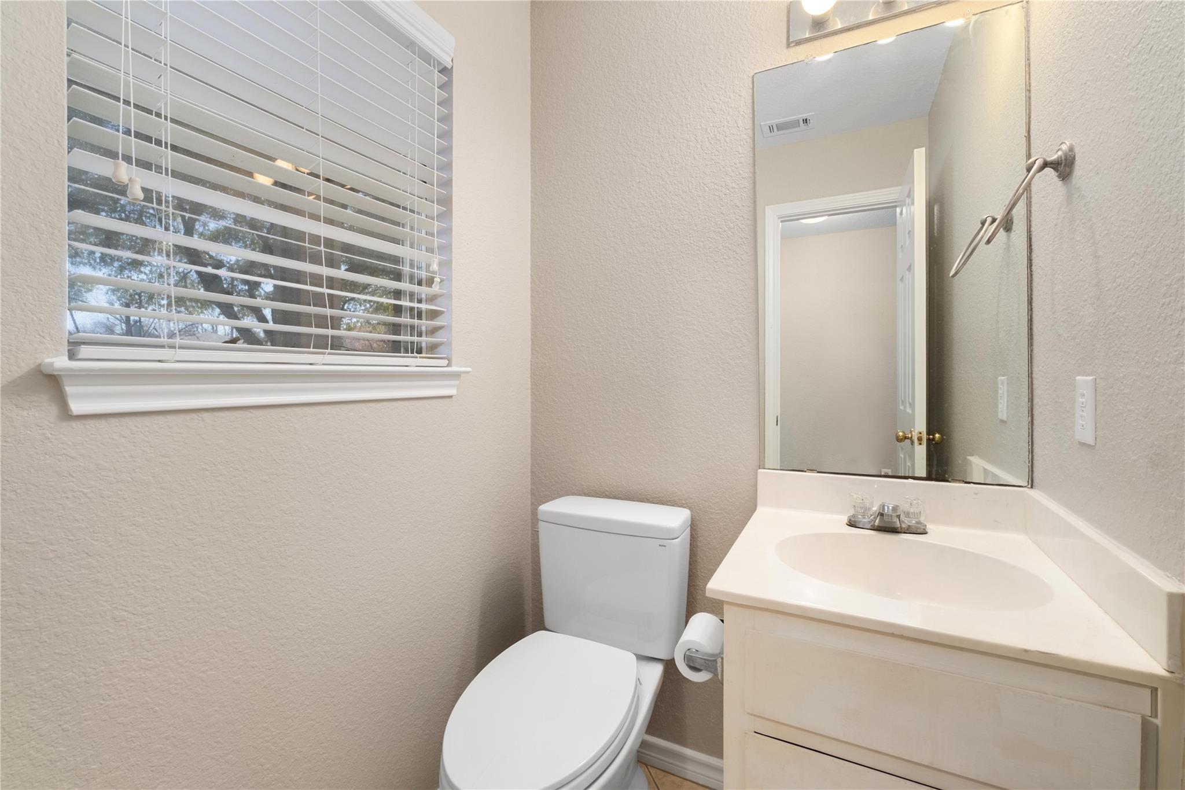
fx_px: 494
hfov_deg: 100.4
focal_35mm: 15
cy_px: 395
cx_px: 592
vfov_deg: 77.3
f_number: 8
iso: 400
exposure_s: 1/1.25
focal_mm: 10
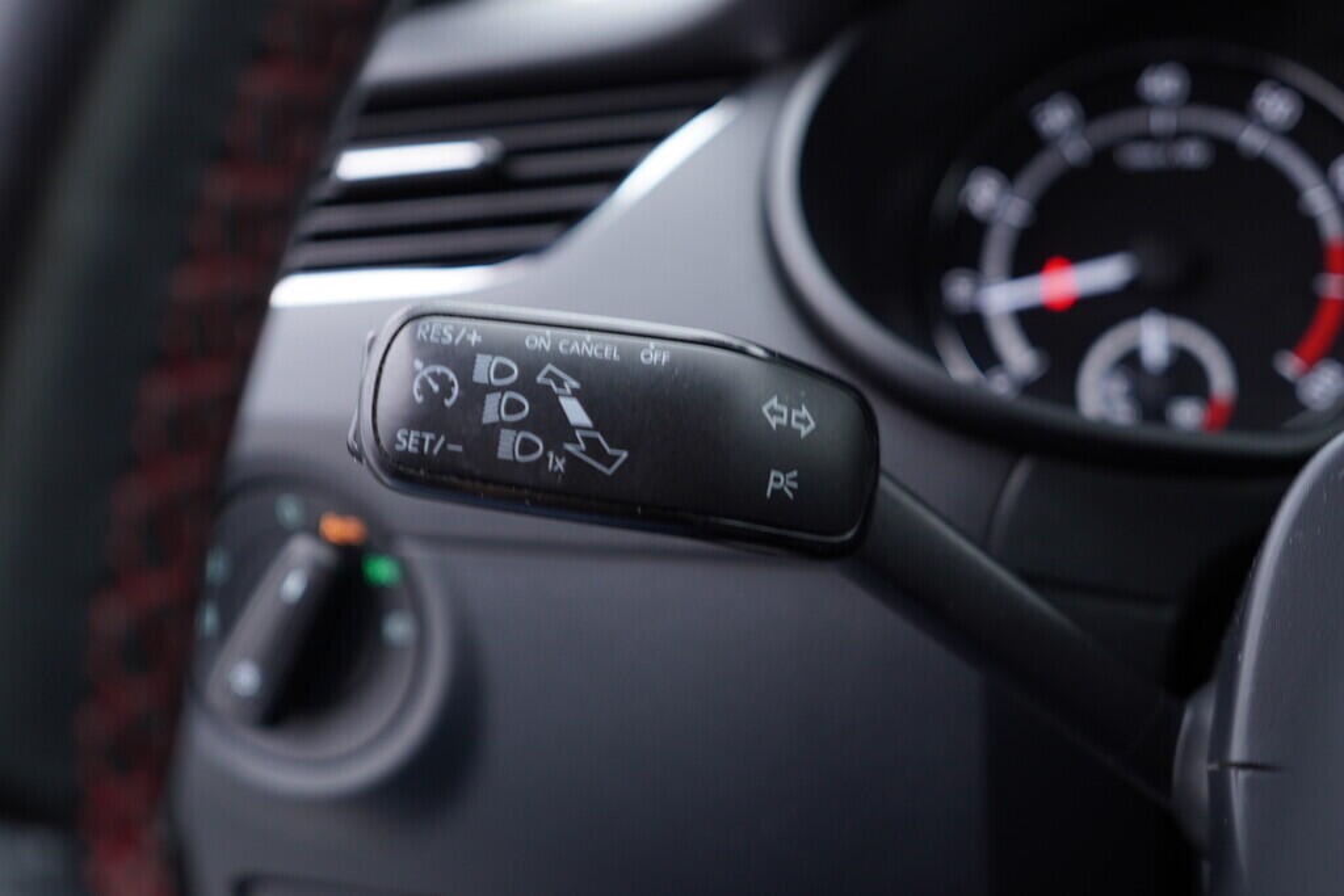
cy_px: 448
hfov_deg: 53.1
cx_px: 672
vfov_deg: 36.9
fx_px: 1344
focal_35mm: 36
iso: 200
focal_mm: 24
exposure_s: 1/40
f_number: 2.8
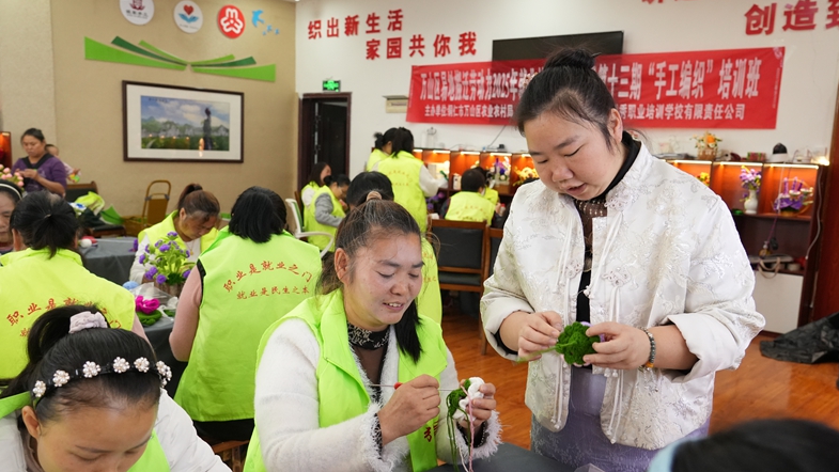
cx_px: 425
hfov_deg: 61.0
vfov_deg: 36.7
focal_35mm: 32
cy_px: 263
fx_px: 712
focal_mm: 30
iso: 3200
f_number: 5.6
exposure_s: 1/125
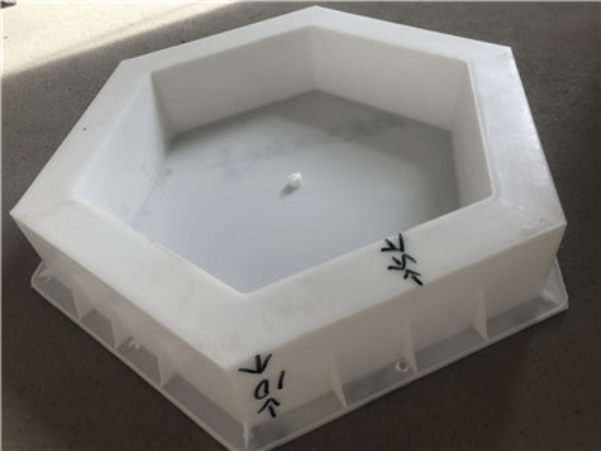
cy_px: 226
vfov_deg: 49.7
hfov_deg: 63.4
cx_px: 300
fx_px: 486
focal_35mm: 28
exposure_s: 1/138
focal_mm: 3.99
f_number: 1.8
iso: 20
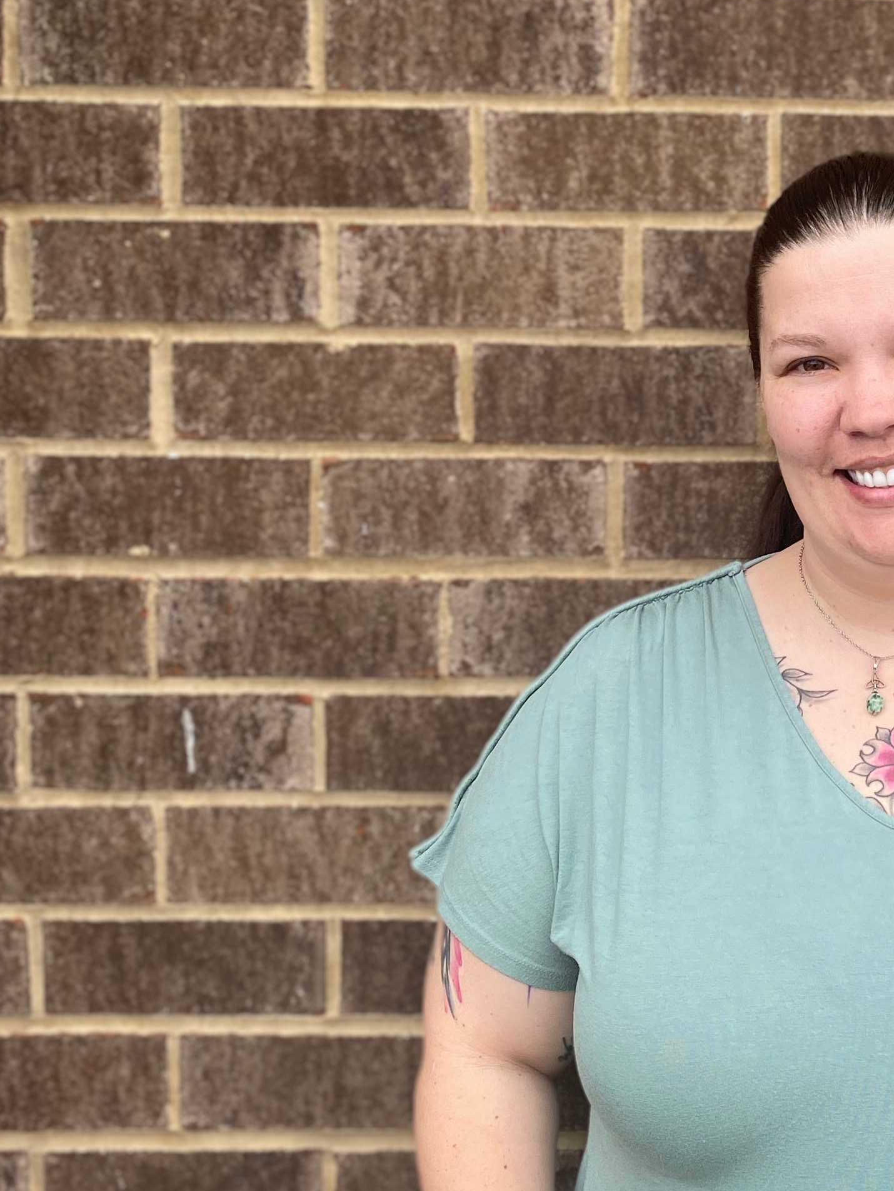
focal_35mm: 55
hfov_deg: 25.2
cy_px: 424
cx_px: 910
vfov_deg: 34.7
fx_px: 1893
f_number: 1.8
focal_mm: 4.25
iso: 32
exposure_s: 1/320
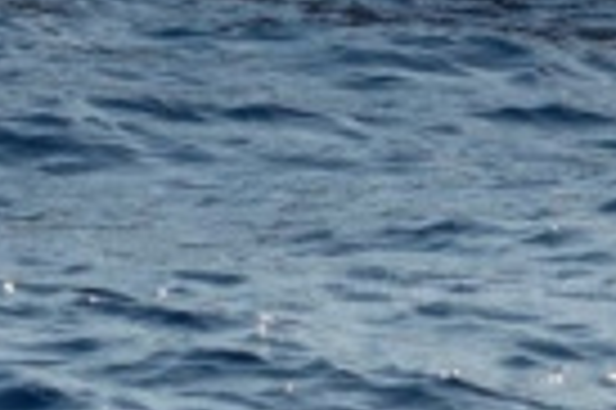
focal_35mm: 744
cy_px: -617
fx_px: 12714
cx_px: 994
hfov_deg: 2.8
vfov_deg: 1.8
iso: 200
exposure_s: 1/640
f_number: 8
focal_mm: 85
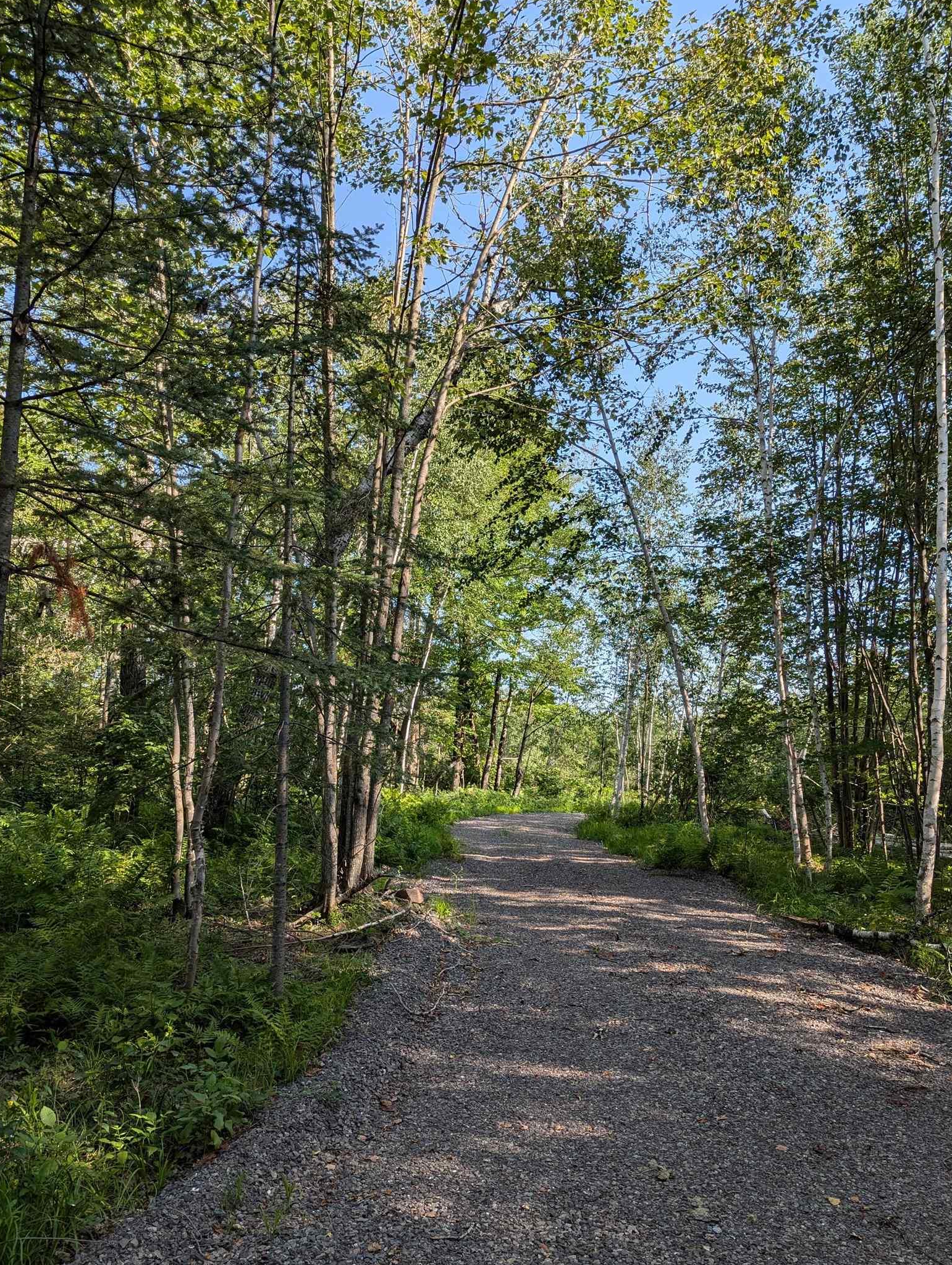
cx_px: 521
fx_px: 988
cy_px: 676
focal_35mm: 27
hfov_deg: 51.4
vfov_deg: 65.2
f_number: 1.85
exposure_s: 1/786
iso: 44
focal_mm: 6.81
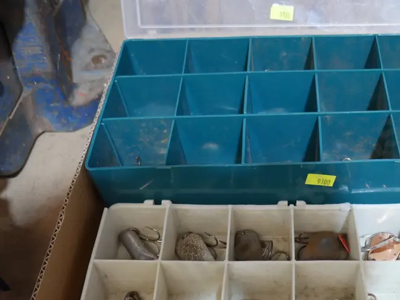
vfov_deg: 33.0
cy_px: 222
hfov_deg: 43.2
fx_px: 497
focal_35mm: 43
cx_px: 270
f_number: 3.5
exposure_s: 1/60
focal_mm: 14
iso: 640
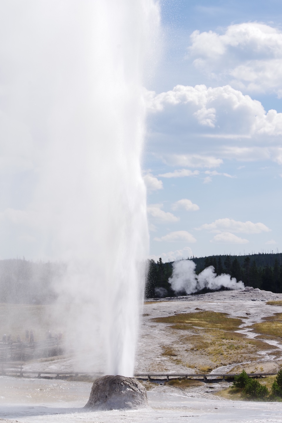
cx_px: 141
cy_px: 212
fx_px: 1351
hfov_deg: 11.9
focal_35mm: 115
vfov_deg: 17.8
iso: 100
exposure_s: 1/160
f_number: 11
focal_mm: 77
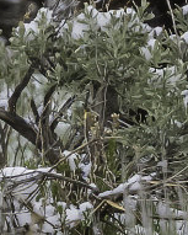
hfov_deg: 0.4
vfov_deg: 0.5
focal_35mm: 3923
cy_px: -317
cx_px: 221
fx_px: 27263
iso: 200
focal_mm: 500
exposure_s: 1/500
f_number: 5.6
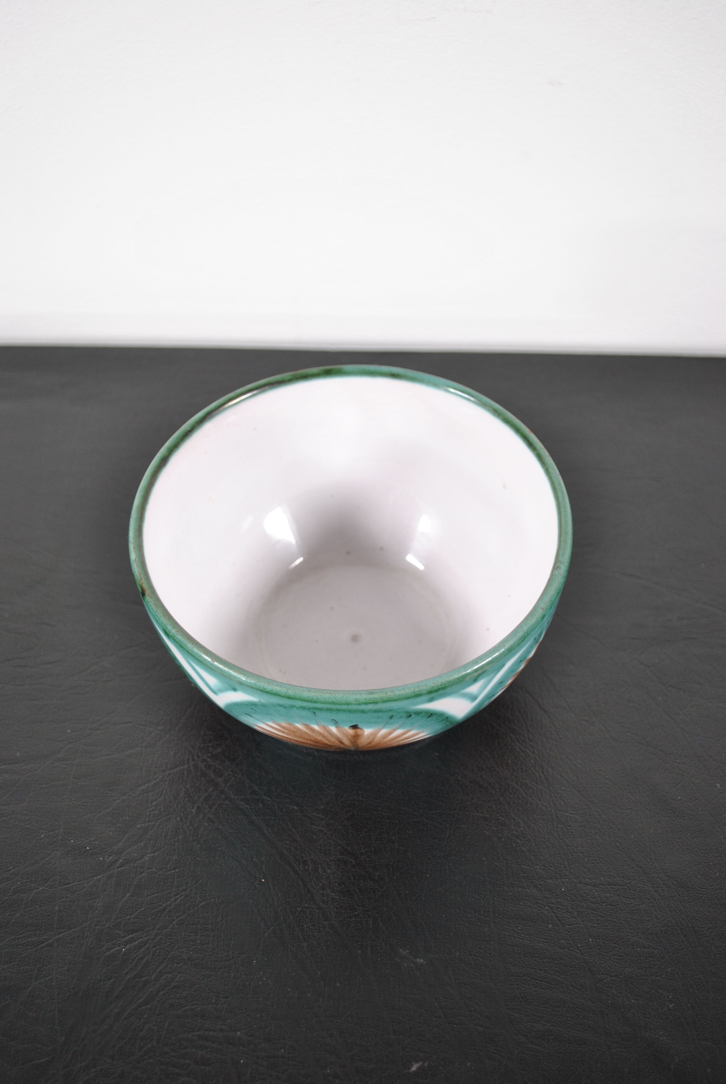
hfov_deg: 26.6
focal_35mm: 51
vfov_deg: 38.8
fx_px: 1538
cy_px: 542
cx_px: 363
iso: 200
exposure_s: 1/60
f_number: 5
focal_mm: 34
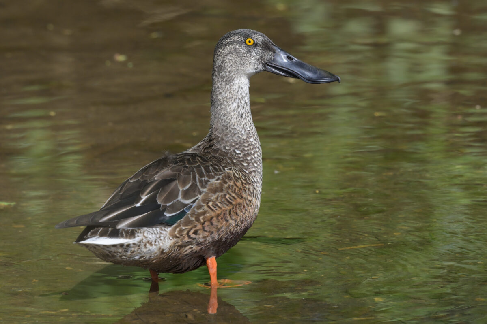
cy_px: 162
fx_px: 16232
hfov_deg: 1.7
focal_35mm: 1200
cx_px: 244
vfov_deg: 1.1
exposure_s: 1/1000
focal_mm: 800
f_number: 11
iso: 800
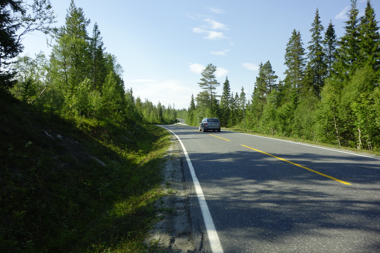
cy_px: 126
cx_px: 190
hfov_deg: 65.5
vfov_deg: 46.4
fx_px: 296
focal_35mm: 28
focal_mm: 10.4
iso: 125
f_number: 5.6
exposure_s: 1/320
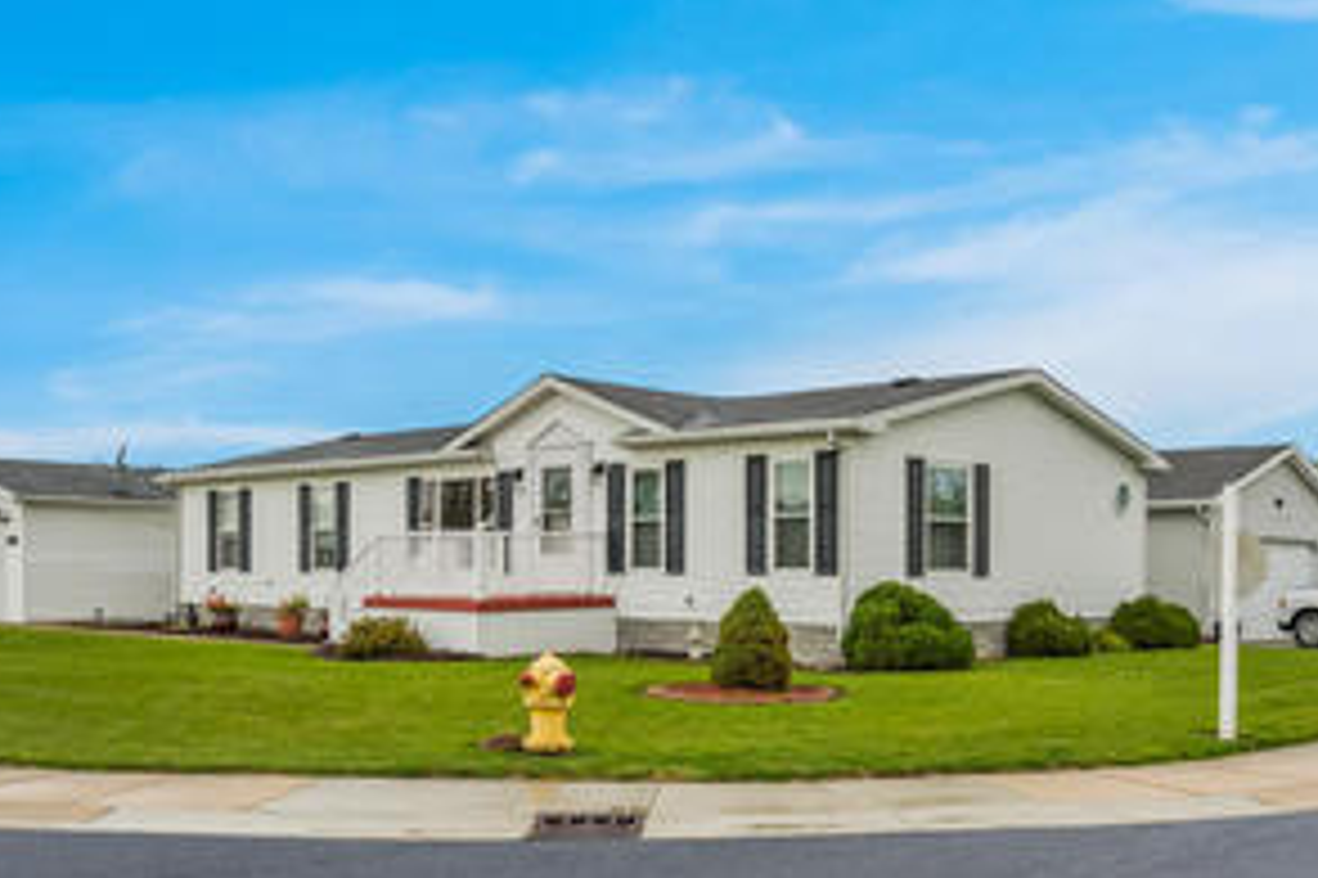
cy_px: 671
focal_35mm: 38
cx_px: 780
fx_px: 1390
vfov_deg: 34.2
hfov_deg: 50.4
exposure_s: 1/160
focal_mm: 18
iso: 320
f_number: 8
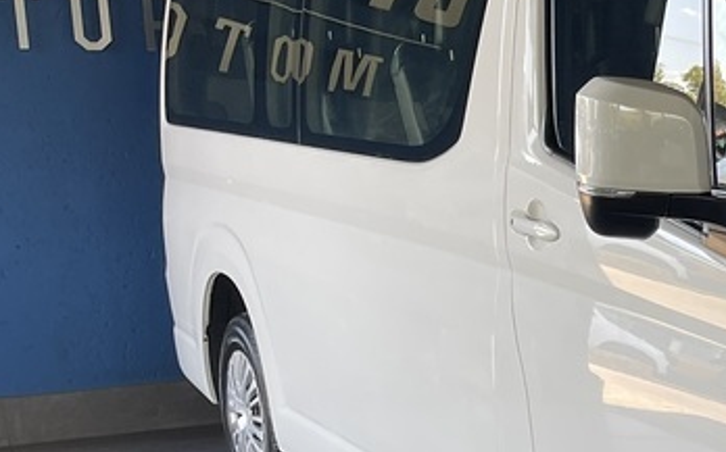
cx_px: 1010
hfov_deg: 22.8
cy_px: 435
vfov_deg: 16.4
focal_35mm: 78
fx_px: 1542
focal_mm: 5.1
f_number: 1.6
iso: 32
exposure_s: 1/101
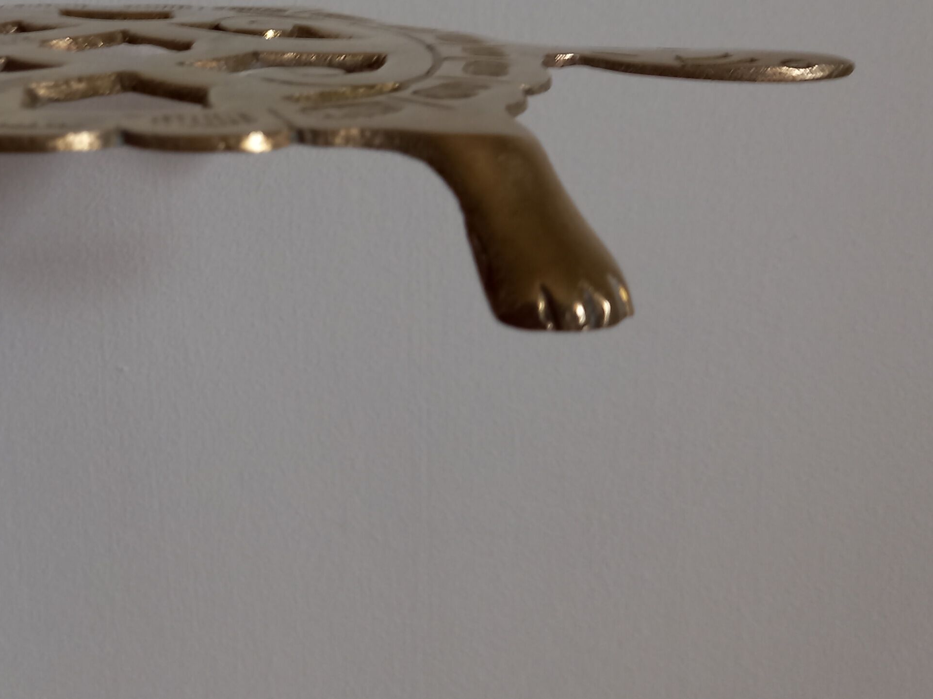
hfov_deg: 35.6
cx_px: 182
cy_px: 184
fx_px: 1401
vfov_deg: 27.7
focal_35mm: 52
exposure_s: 1/50
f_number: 2
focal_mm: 4.6
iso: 80
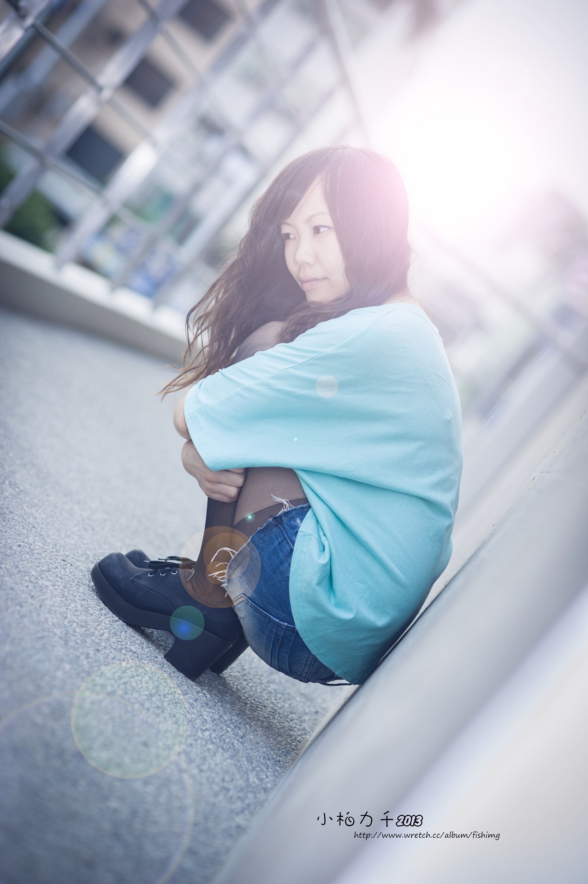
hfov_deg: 16.1
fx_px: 2085
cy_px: 442
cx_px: 294
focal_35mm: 85
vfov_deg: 23.9
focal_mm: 85
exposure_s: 1/250
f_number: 2.8
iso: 250
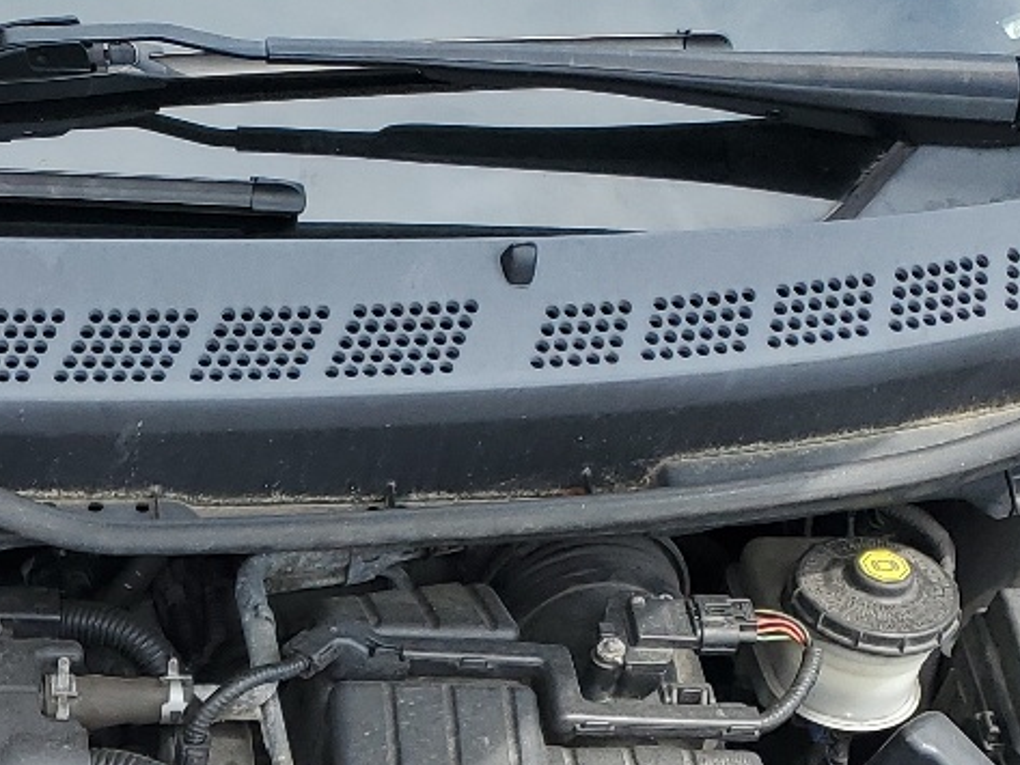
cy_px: 1088
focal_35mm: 88
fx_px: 2594
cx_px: -207
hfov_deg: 20.8
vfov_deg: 15.7
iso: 50
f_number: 1.5
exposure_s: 1/1000
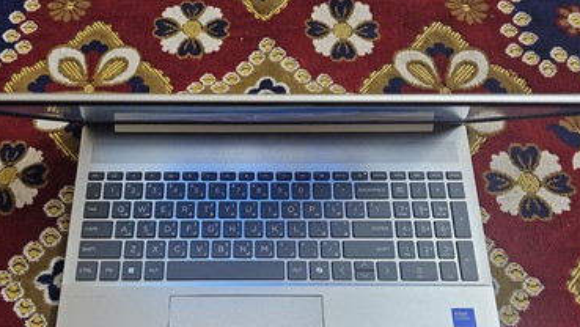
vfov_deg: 37.2
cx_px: 251
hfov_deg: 62.3
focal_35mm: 31
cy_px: 232
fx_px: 477
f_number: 1.7
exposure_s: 1/120
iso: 400
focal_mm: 6.3
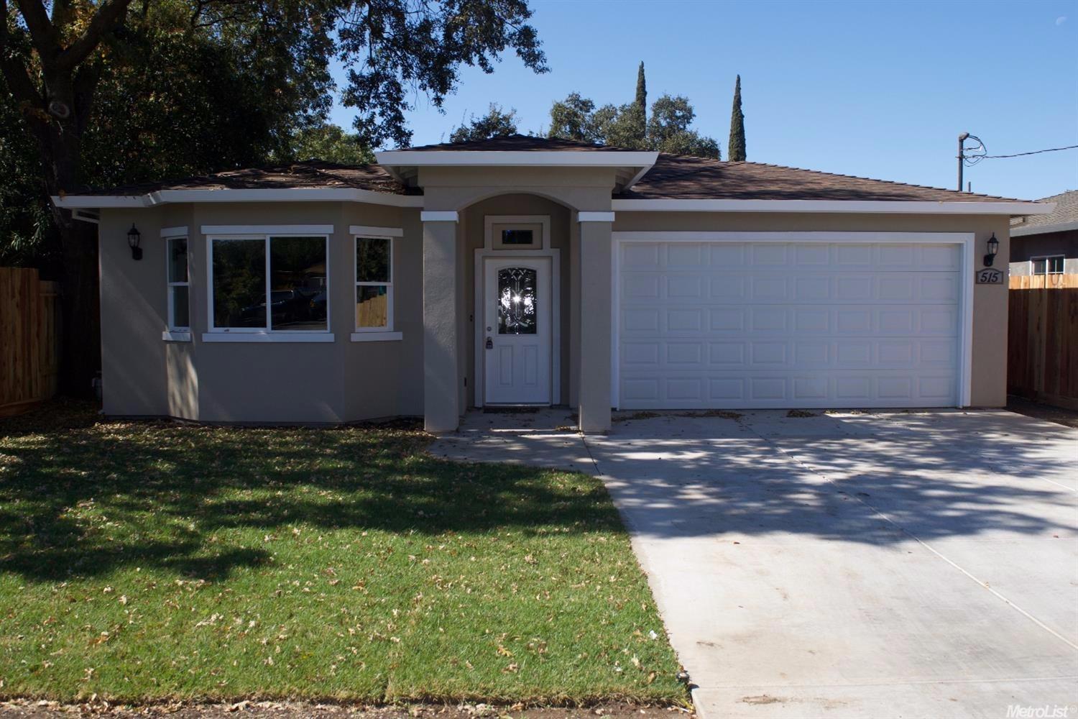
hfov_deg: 57.2
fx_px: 988
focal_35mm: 33
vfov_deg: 40.0
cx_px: 539
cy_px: 360
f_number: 9
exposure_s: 1/200
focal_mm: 22
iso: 100
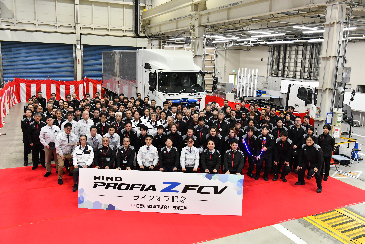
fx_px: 324
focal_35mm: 32
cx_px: 182
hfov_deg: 58.7
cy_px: 122
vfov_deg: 41.1
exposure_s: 1/160
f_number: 8
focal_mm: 32
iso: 3200
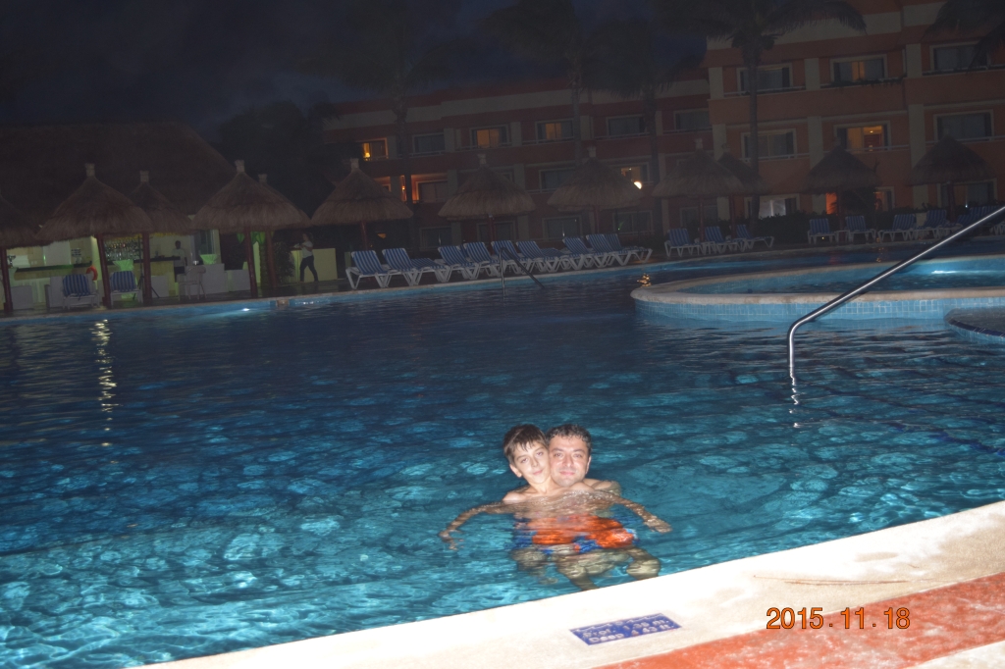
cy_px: 334
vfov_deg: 29.8
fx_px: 1256
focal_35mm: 45
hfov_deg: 43.6
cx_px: 502
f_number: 4.2
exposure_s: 1/30
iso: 800
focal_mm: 30
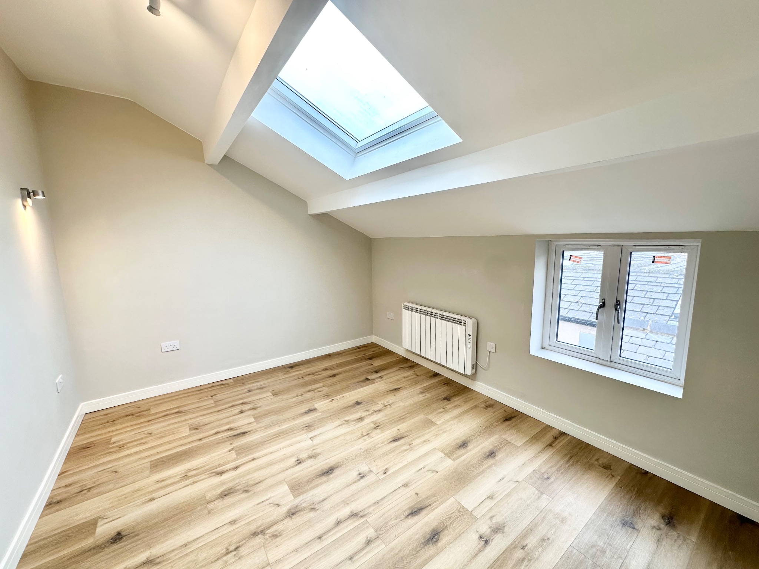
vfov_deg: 85.7
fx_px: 307
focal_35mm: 14
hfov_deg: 102.1
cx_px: 380
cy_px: 284
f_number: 2.2
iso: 64
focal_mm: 2.22
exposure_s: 1/100
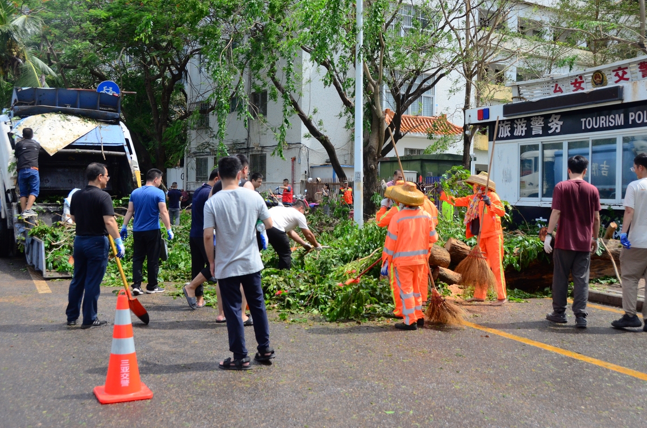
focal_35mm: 38
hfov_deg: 50.8
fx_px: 682
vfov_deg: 34.9
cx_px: 325
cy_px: 205
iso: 500
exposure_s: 1/2000
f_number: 5
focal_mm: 24
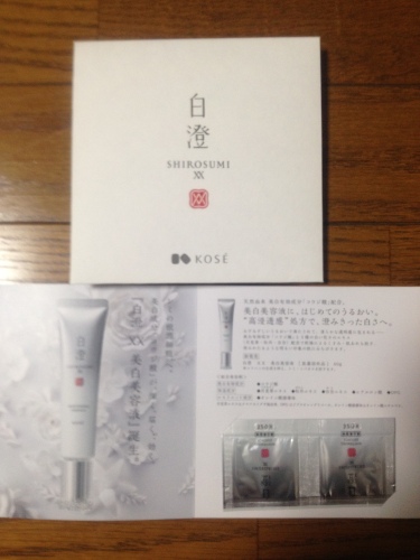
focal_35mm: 35
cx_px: 210
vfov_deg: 52.6
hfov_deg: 40.7
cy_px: 280
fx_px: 566
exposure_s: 1/20
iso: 160
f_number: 2.4
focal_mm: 4.28
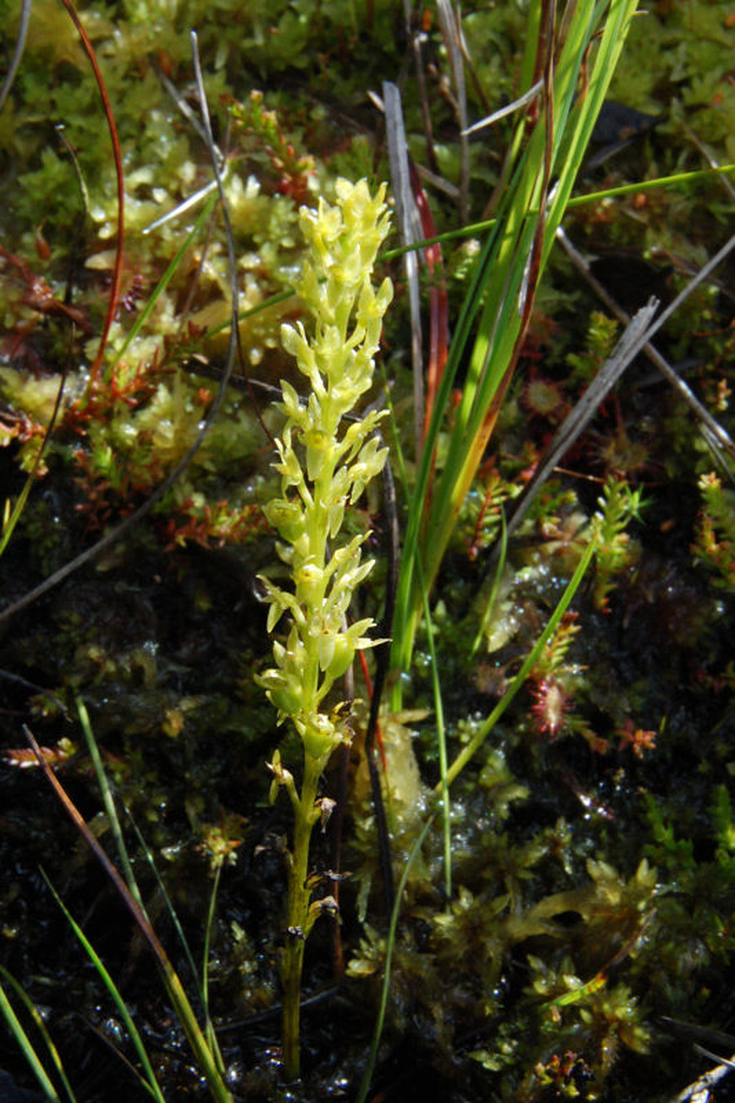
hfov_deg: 26.5
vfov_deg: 38.9
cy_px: 552
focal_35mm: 51
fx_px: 1562
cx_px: 368
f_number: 16
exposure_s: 1/80
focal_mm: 34
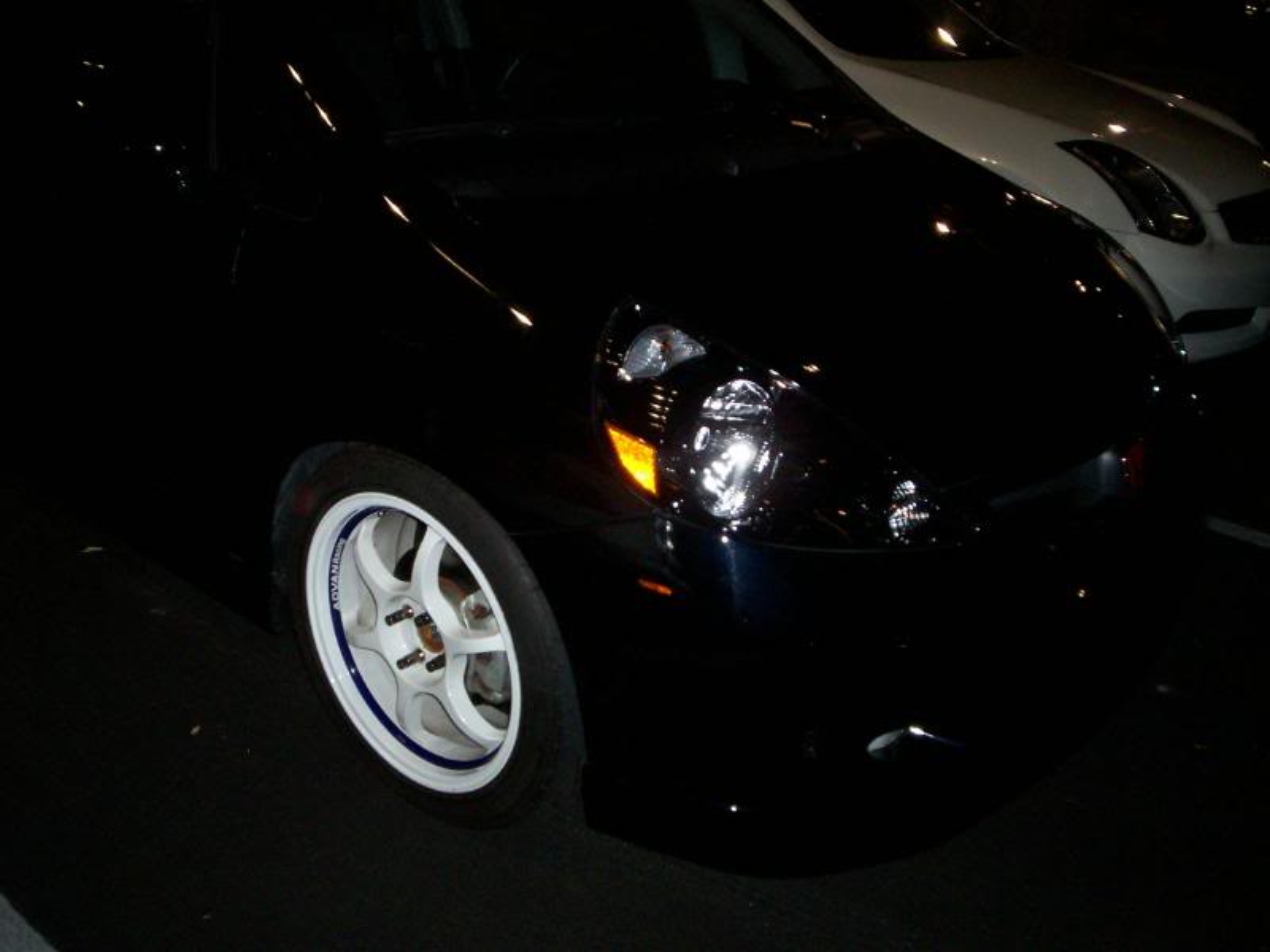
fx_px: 1321
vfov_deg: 39.7
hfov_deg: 51.4
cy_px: 476
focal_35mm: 36
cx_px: 635
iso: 140
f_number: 4.5
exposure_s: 1/64
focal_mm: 5.9
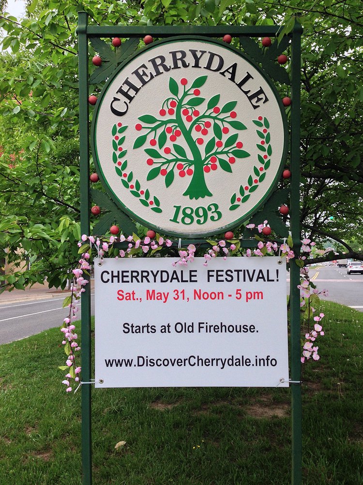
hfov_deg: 42.9
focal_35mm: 33
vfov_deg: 55.4
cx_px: 182
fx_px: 461
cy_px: 242
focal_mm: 4.12
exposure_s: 1/371
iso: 50
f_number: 2.4
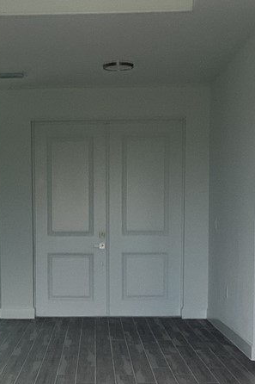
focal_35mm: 74
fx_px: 787
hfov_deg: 18.2
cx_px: 42
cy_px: 289
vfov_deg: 27.0
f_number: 2.4
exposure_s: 1/120
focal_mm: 3.3
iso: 32
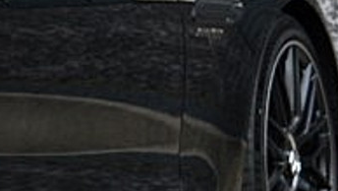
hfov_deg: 6.8
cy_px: -6
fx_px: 2672
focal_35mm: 298
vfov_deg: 4.1
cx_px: -539
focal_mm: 34
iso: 500
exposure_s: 1/60
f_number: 8
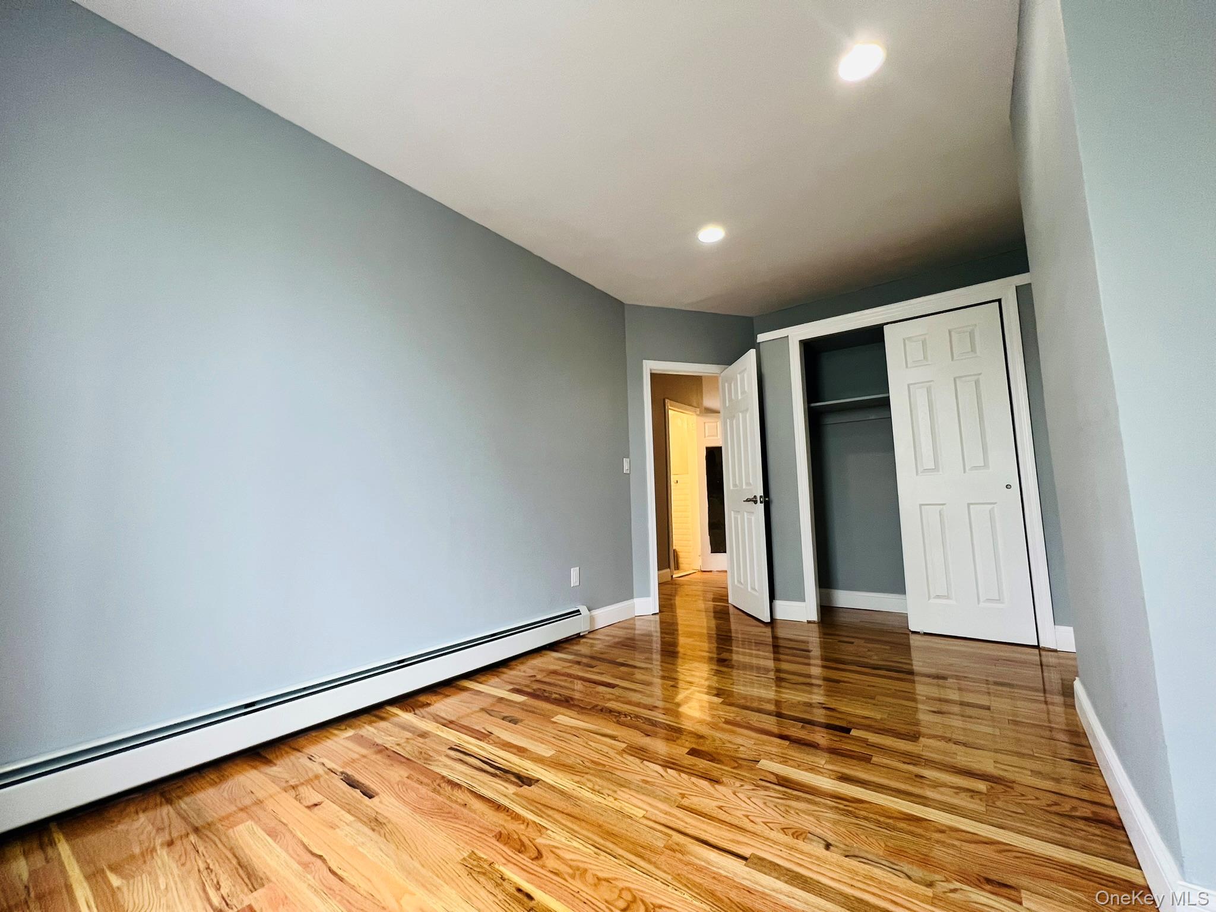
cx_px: 608
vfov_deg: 89.9
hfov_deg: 106.2
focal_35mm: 13
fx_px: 457
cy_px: 456
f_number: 1.8
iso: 160
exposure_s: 1/60
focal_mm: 1.57
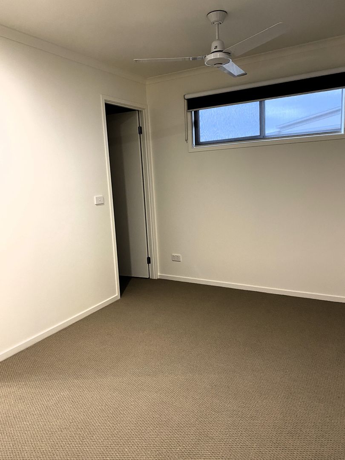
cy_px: 230
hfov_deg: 53.1
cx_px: 172
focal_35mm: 26
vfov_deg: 67.3
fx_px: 346
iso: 125
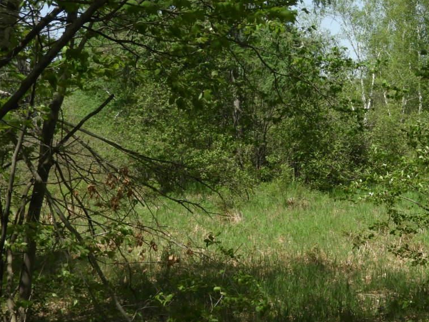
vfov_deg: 17.3
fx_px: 1054
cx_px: 363
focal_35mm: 85
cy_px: 202
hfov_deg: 22.6
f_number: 3.8
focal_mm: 7.2
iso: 100
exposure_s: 1/800
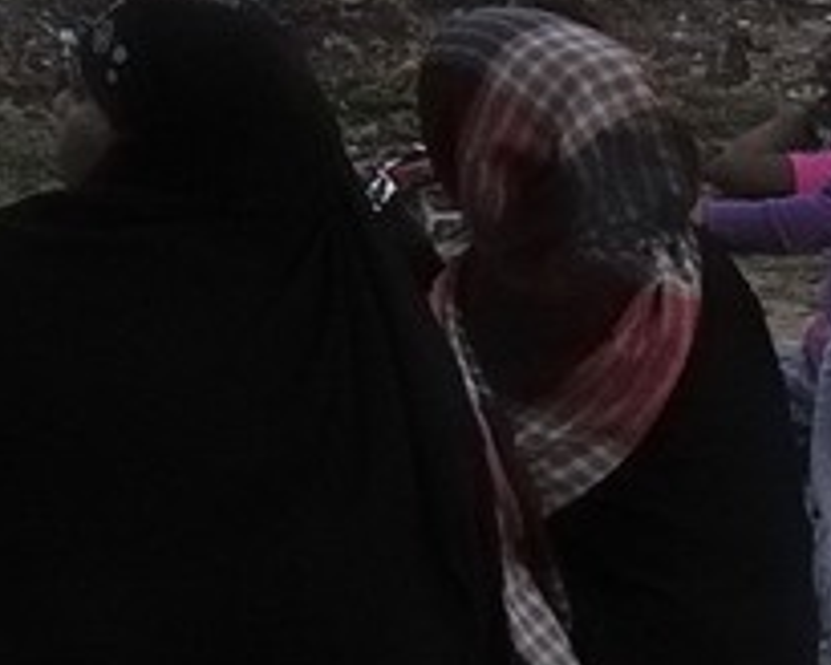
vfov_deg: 8.4
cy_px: -596
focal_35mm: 176
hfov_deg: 8.3
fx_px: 4329
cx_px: -2055
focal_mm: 24
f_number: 5
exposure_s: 1/40
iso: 3200
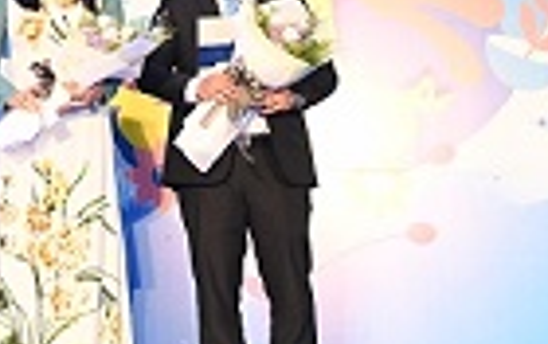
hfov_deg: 20.3
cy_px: -111
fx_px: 1481
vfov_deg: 12.8
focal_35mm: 99
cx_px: 0
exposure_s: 1/400
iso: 4000
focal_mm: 29
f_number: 4
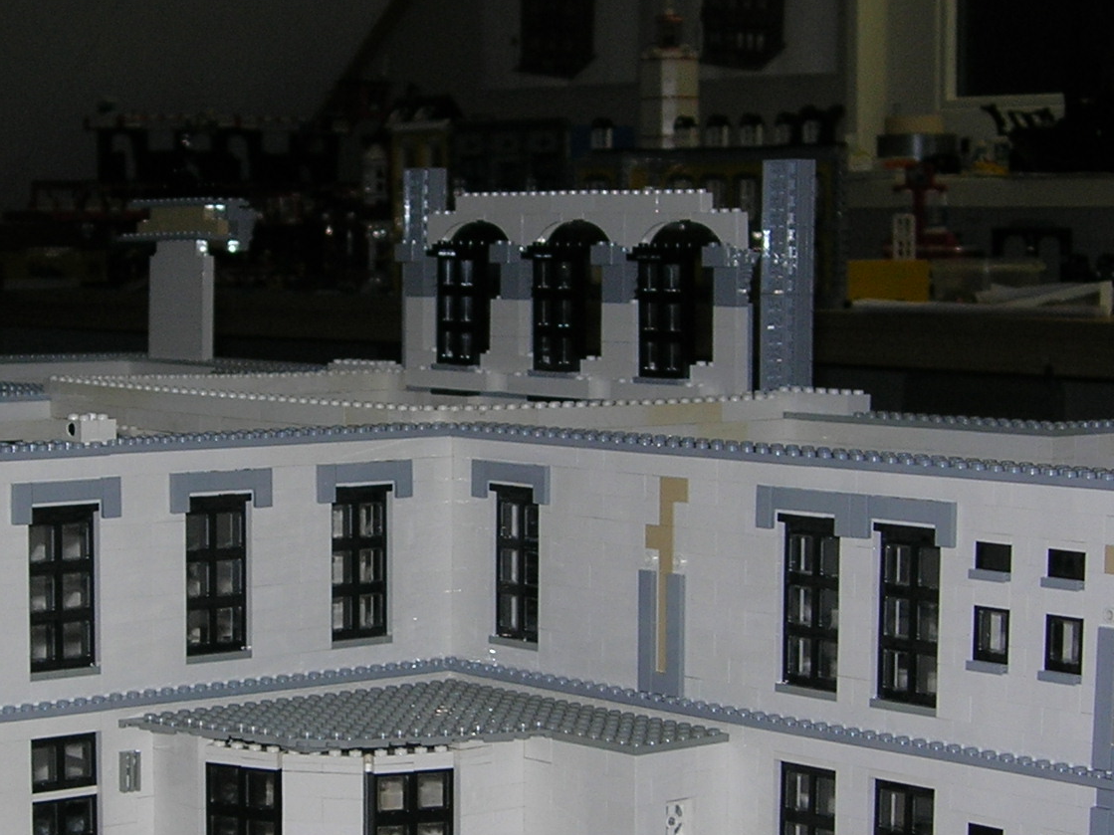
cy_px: 524
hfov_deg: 22.1
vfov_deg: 16.8
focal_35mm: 88
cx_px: 349
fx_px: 2832
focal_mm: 7.8
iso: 64
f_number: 2.8
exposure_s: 1/60.1
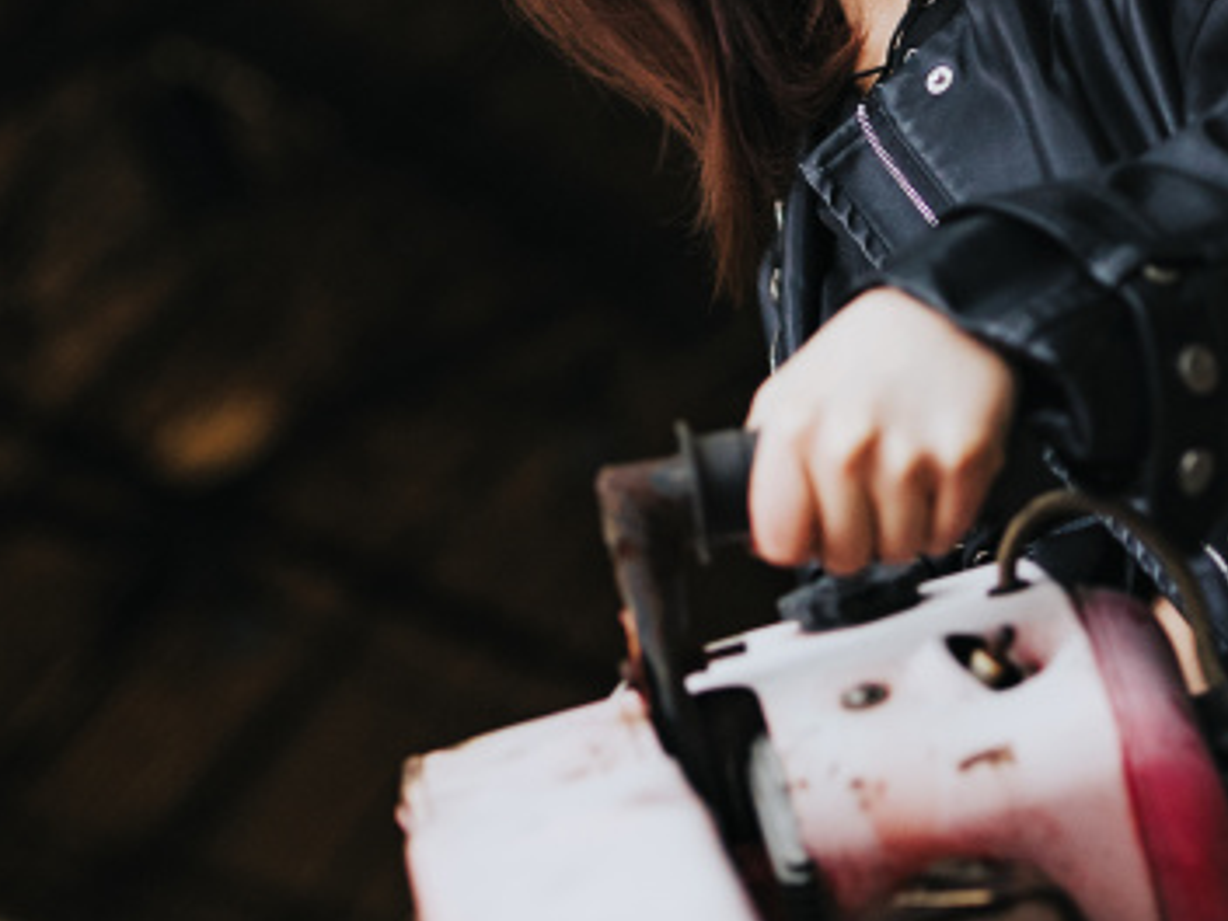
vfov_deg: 9.0
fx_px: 5818
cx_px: 809
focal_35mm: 164
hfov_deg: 12.0
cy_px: 202
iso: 400
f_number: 1.6
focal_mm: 50
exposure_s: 1/640
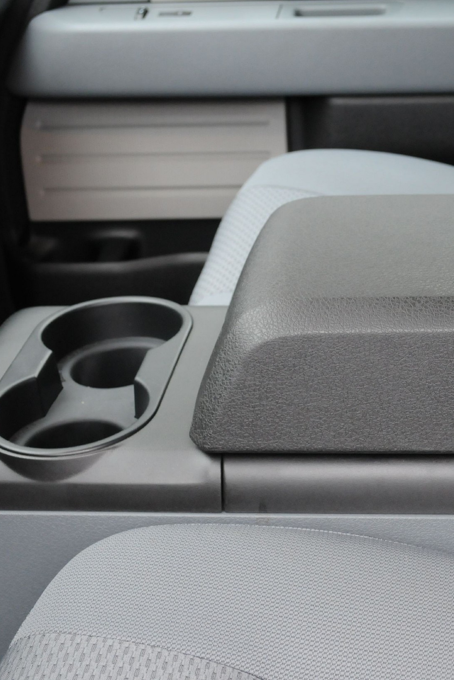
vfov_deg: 27.7
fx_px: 1381
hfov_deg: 18.4
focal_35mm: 73
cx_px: 387
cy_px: 336
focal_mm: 32
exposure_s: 1/50
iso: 1000
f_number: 5.6
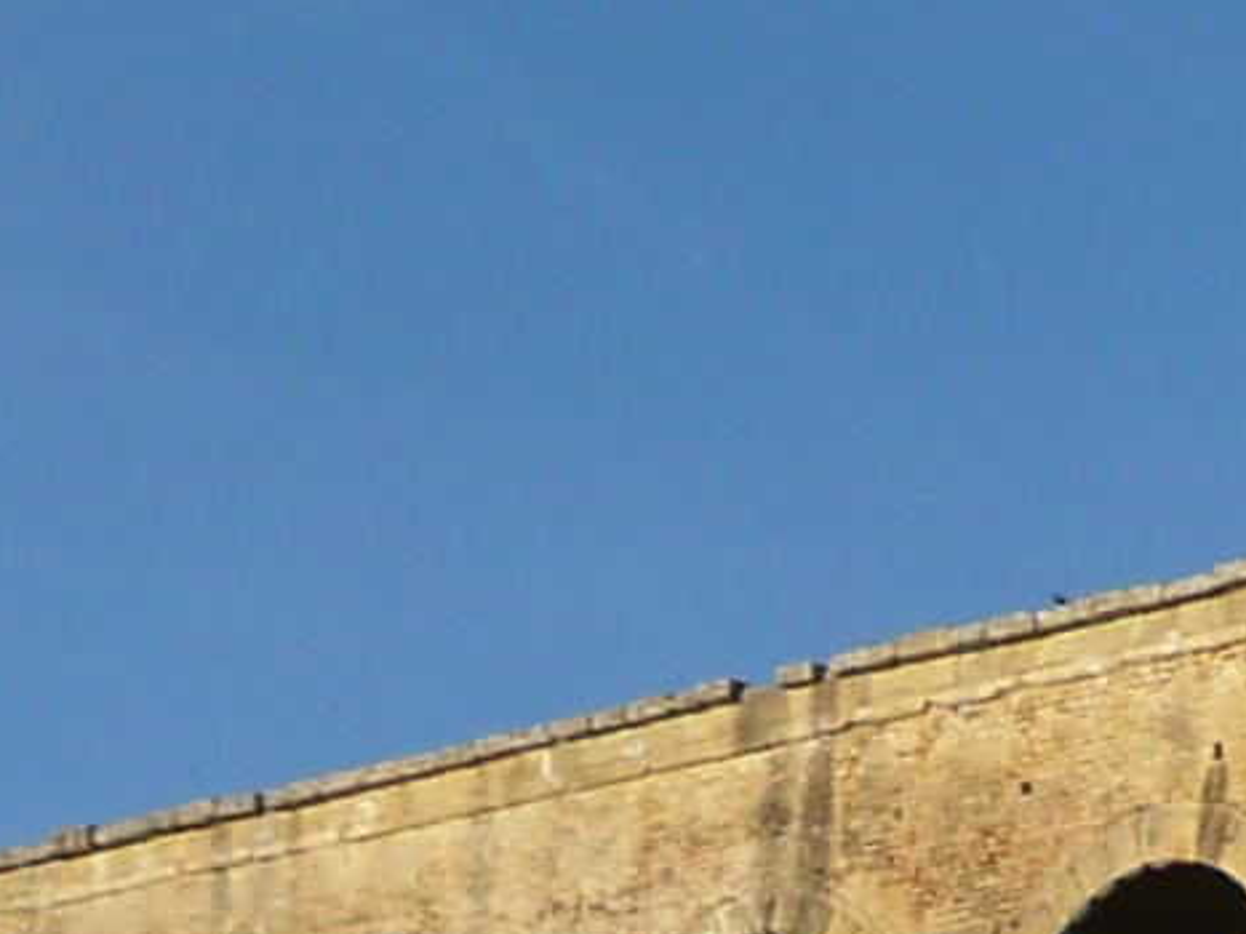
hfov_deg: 8.8
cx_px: 2153
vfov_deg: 6.5
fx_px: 7809
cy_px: 2127
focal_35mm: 217
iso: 100
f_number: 3.7
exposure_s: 1/800
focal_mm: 5.8
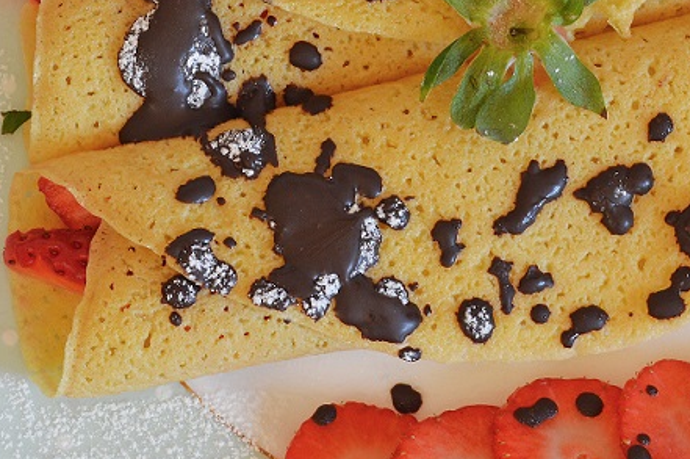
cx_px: 211
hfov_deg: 9.1
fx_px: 4315
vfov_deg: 6.1
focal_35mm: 225
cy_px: 22
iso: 100
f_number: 10
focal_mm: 55
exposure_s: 1/10
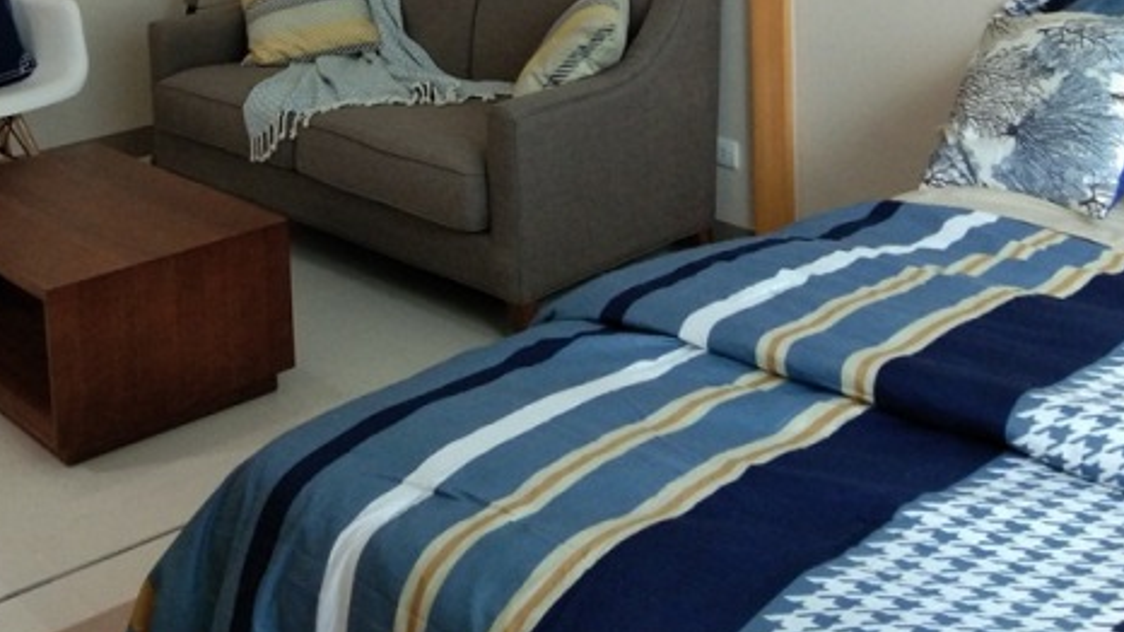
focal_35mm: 58
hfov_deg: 36.0
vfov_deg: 19.8
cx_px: 485
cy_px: -77
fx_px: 1728
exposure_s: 1/25
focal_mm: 3.69
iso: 200
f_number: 2.2
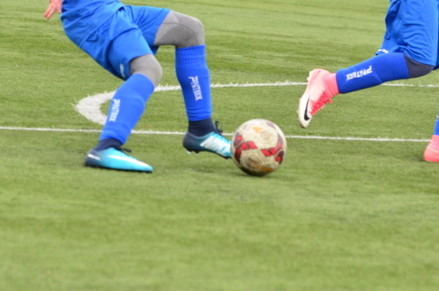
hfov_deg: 3.5
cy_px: 13
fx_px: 7193
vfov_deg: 2.3
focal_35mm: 591
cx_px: 243
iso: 800
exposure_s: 1/640
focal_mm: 185
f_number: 5.6
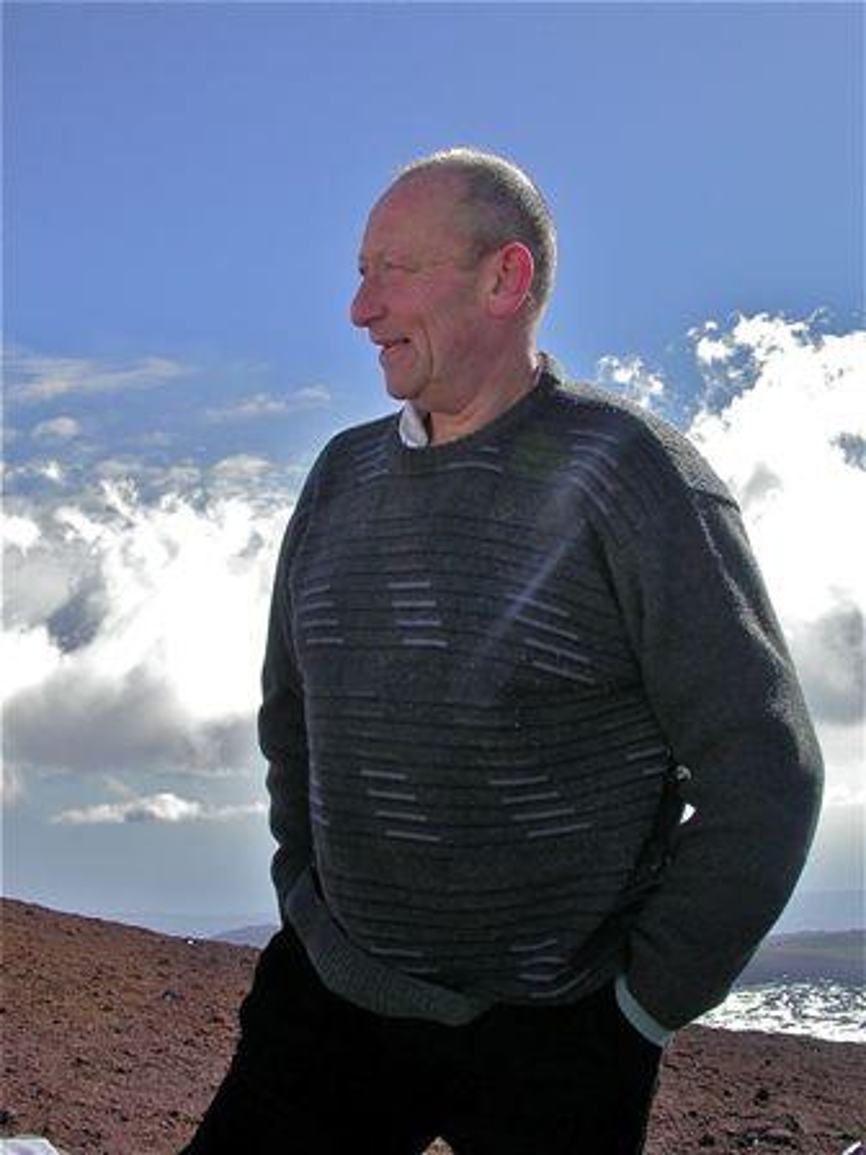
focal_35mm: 38
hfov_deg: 37.7
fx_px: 1268
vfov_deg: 49.0
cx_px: 433
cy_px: 578
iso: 100
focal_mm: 7.85
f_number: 7.5
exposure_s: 1/312
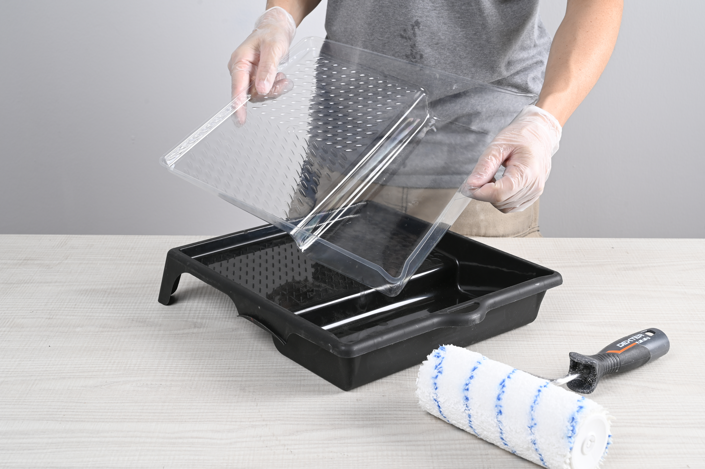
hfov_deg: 36.9
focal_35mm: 54
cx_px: 352
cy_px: 234
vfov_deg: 25.0
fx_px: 1057
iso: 100
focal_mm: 54
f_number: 10
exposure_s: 1/160
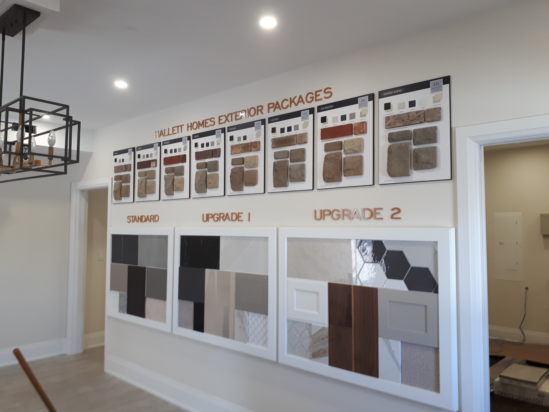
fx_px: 428
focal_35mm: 27
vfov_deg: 51.4
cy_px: 206
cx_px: 274
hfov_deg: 65.3
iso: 64
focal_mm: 3.6
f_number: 1.9
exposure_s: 1/33
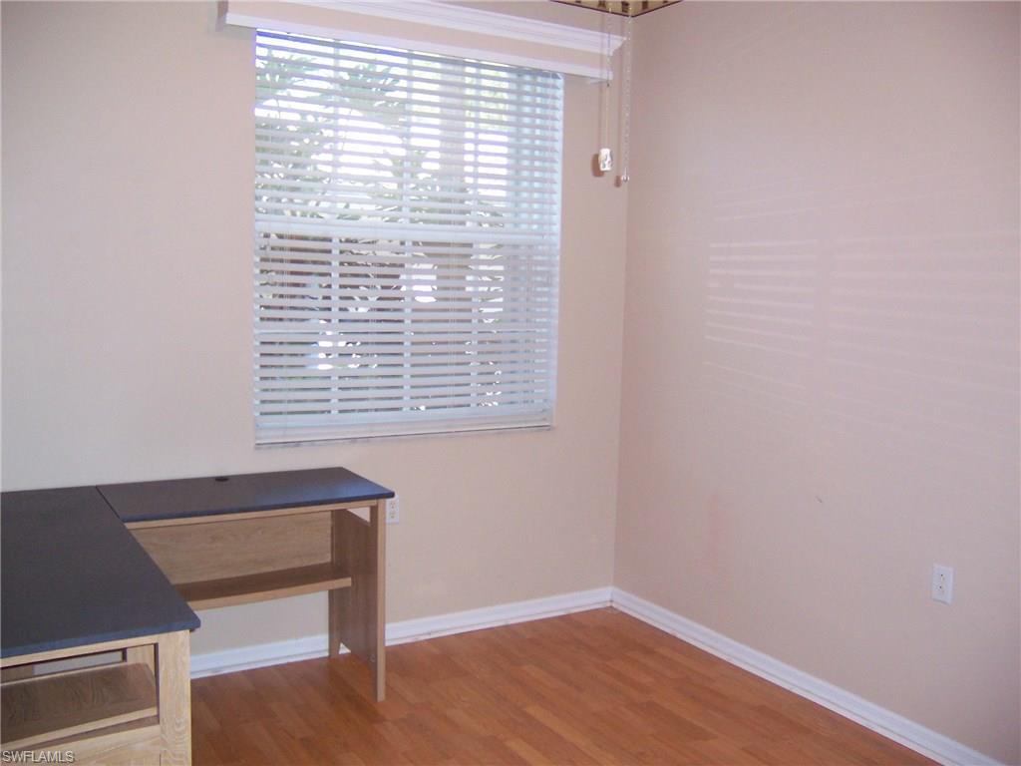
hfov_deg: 55.4
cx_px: 510
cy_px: 383
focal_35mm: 33
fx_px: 973
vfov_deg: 42.9
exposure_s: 1/60
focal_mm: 5.5
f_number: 2.4
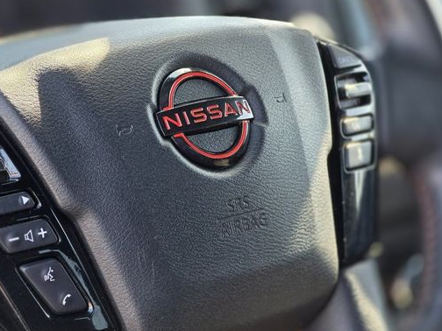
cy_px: 173
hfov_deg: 13.5
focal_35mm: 146
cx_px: 172
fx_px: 1864
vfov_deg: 10.2
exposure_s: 1/120
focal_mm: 18.6
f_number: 3.4
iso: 200
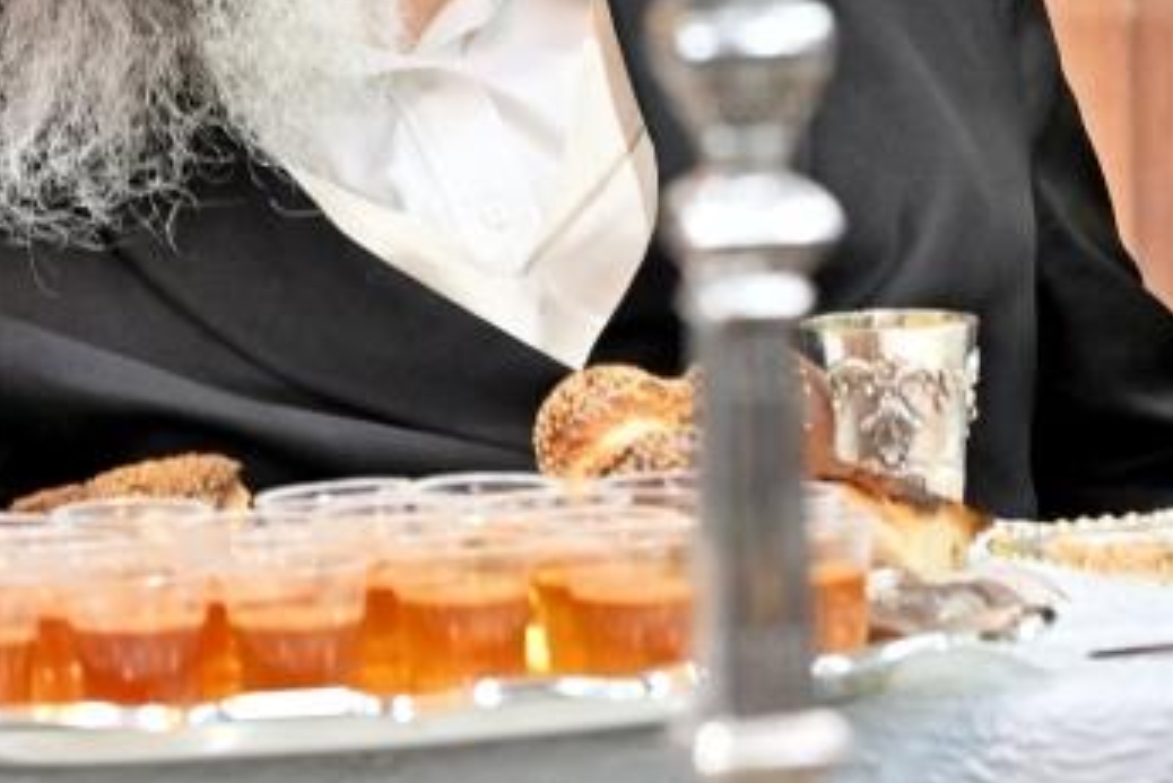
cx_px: -285
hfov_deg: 5.1
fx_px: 13103
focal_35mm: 402
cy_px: -102
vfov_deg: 3.4
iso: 800
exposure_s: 1/160
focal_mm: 91
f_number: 4
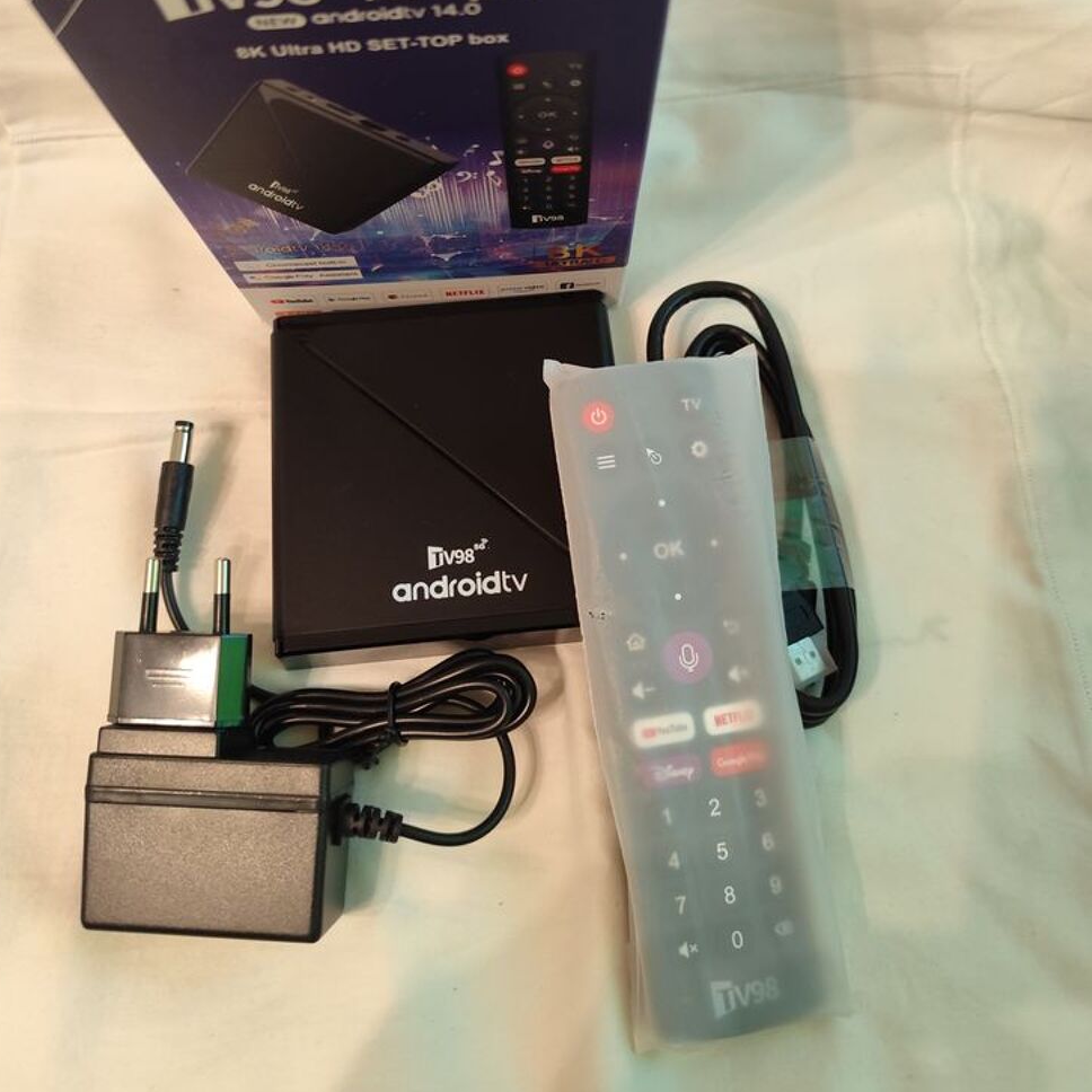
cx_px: 529
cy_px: 441
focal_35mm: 28
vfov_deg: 56.9
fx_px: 999
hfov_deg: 57.3
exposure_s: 1/20
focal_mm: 6.19
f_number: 1.65
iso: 1600
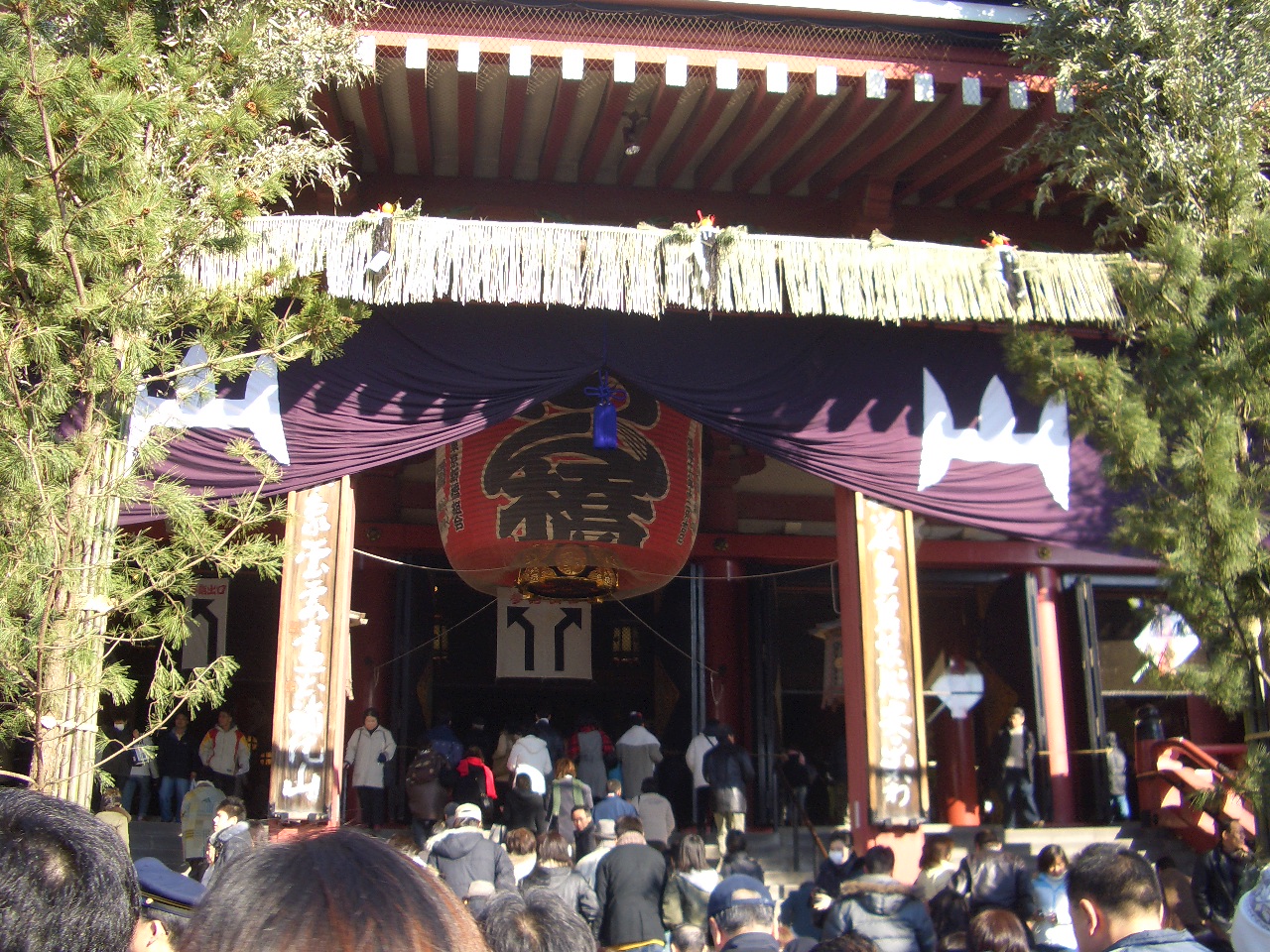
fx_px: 1284
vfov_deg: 40.7
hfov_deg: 52.6
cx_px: 635
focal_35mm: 35
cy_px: 476
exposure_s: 1/200
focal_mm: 5.8
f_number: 2.6
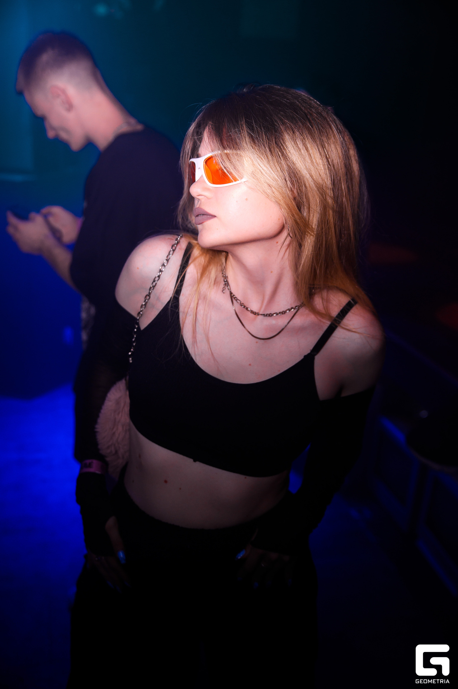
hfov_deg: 35.0
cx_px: 229
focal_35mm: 38
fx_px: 726
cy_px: 344
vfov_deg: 50.7
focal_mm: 38
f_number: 2.8
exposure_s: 1/125
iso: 640
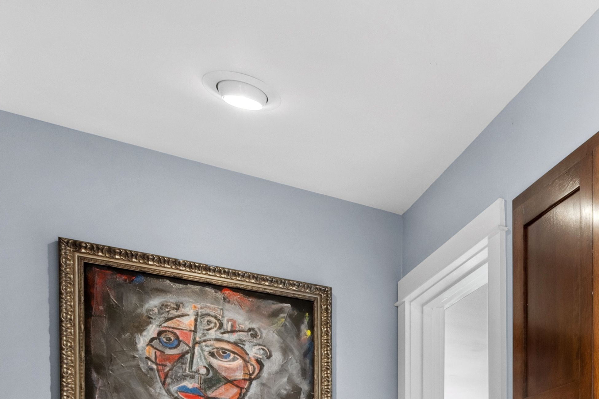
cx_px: 709
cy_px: 549
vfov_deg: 25.7
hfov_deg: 36.0
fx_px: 715
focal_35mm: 43
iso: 400
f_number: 8
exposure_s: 1/6
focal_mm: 14
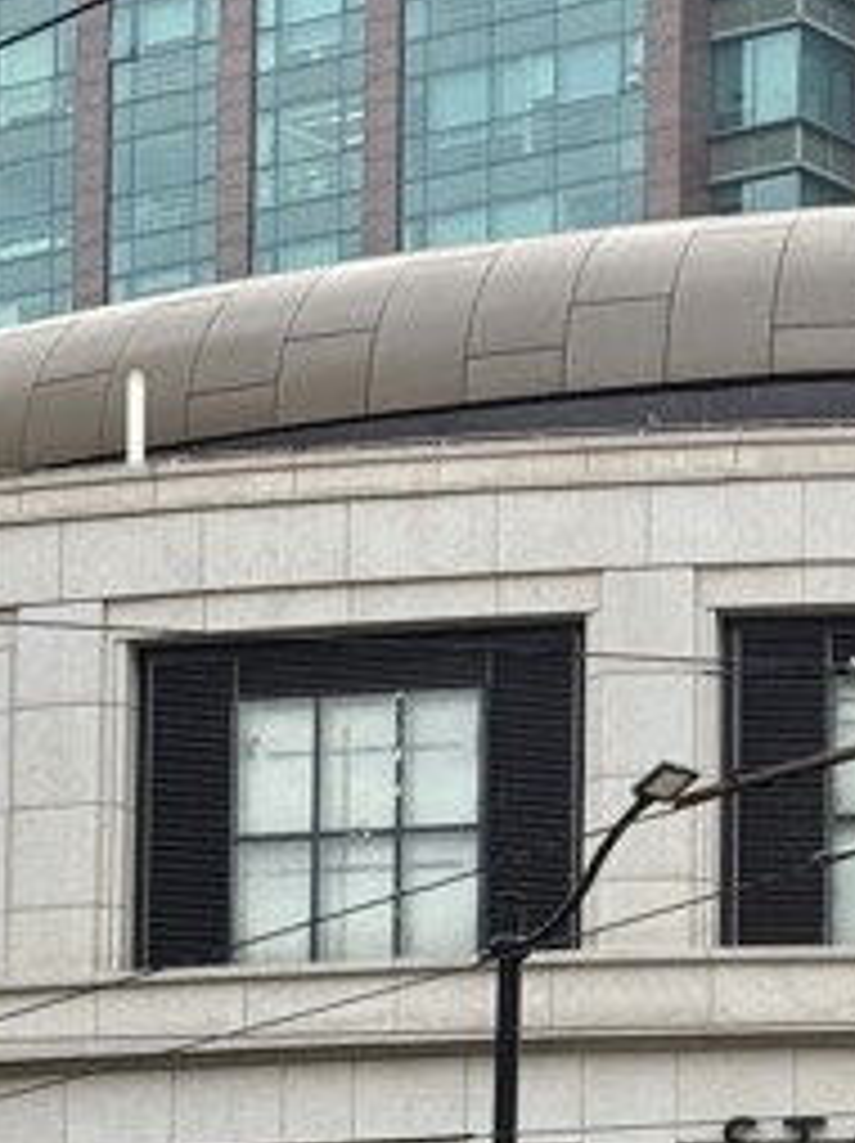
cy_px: 1354
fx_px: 6235
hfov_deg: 7.8
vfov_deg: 10.3
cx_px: 1062
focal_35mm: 189
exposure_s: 1/2494
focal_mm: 6.76
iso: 100
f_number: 1.78
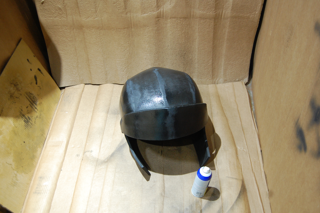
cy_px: 106
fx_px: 306
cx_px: 160
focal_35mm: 34
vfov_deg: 38.3
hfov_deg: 55.1
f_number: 3.8
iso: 800
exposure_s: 1/25
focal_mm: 23
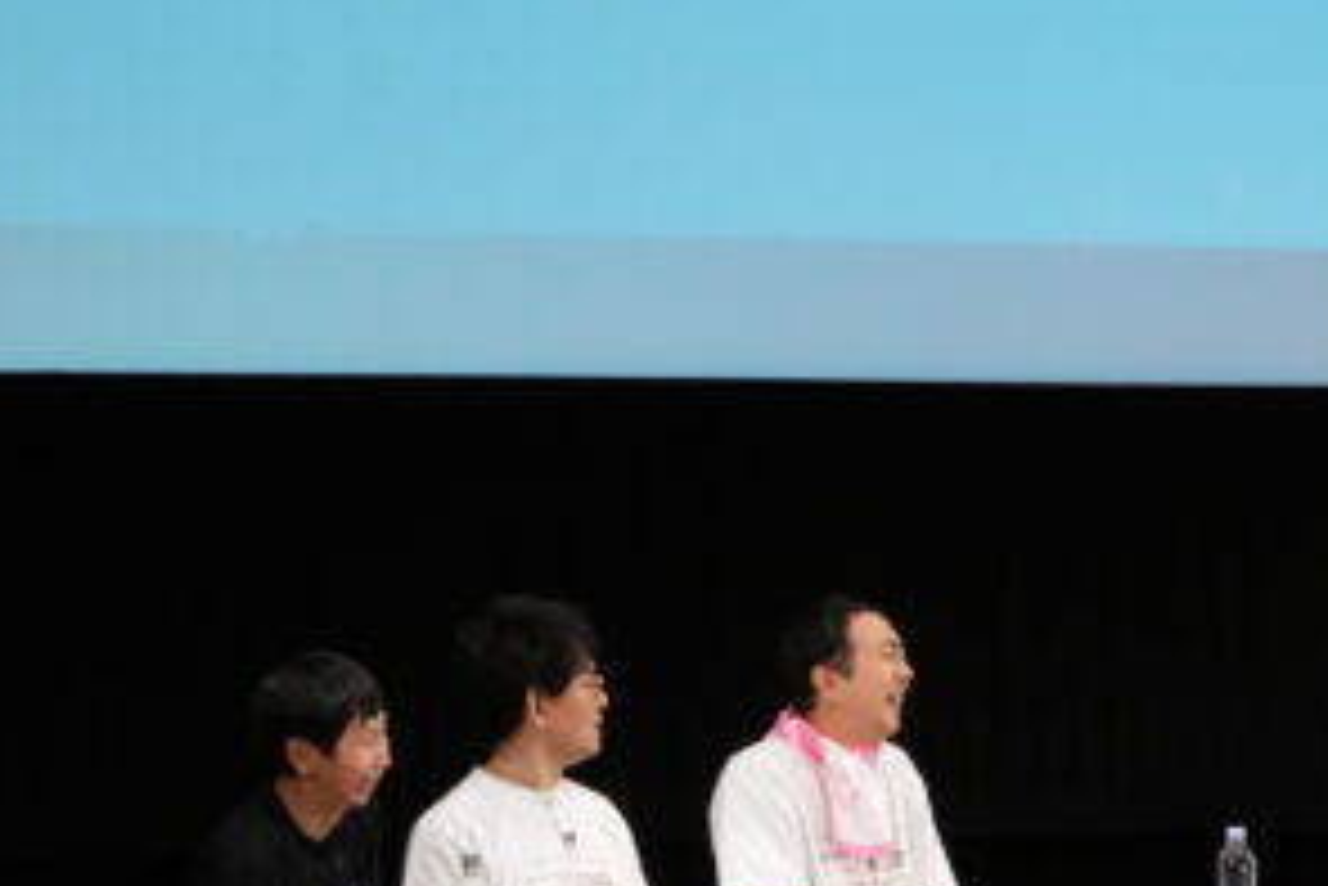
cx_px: 1333
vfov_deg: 5.8
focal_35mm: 237
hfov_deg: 8.6
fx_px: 8747
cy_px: 816
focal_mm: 103
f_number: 6.3
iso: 4000
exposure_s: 1/200
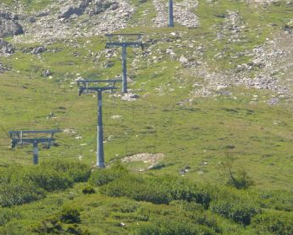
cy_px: 65
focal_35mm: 969
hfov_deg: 2.0
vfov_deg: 1.6
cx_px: -33
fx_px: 8410
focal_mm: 88.8
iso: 100
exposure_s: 1/250
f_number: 5.6
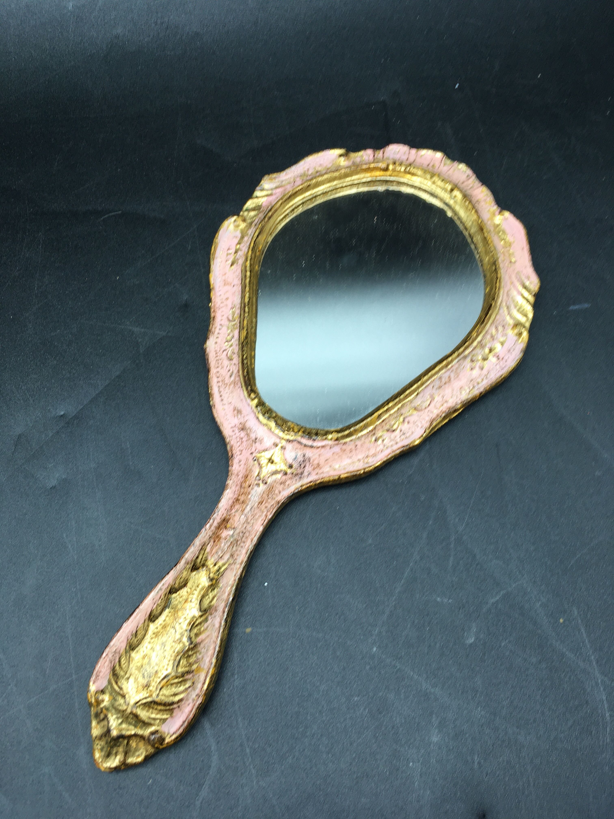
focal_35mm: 29
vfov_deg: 61.7
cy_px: 410
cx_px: 307
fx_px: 686
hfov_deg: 48.2
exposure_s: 1/50
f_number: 2.2
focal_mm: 4.15
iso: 25
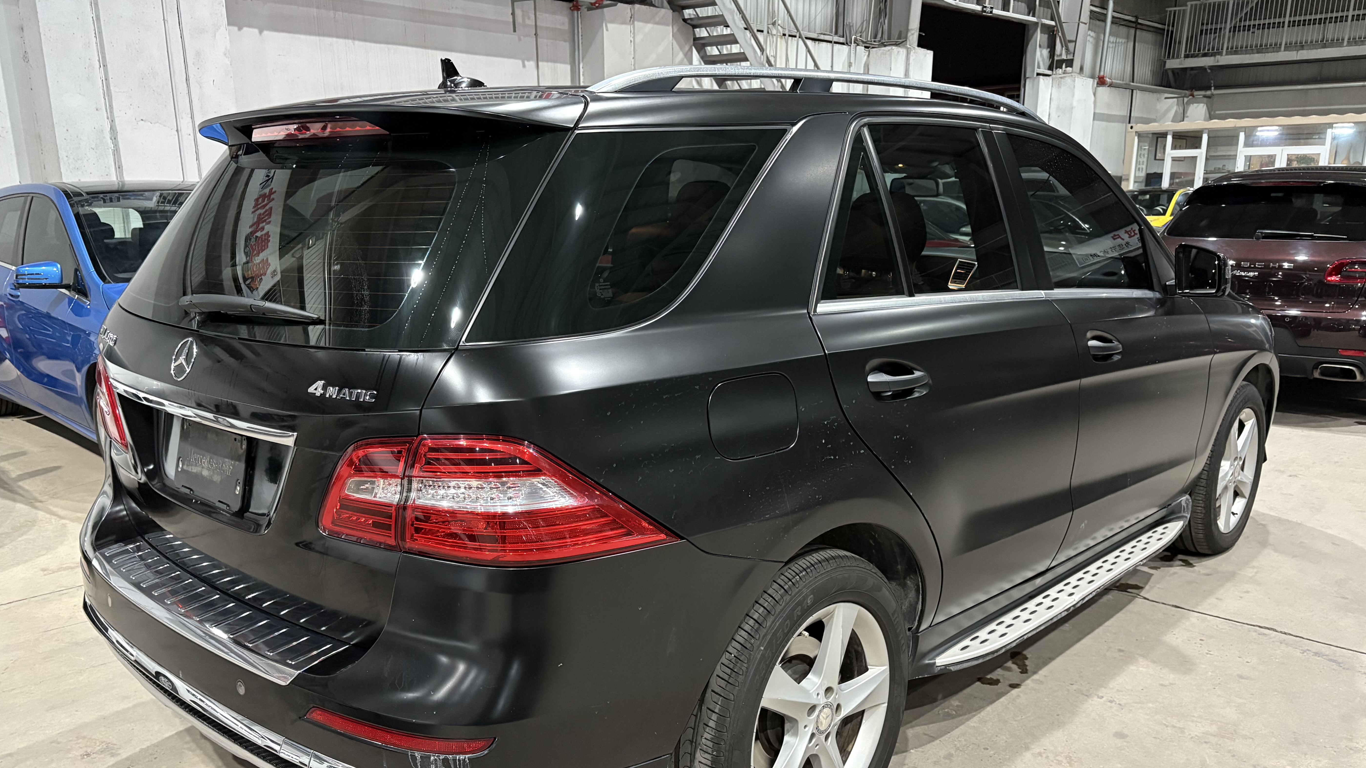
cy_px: 487
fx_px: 1050
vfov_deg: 39.9
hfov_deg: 66.1
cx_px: 679
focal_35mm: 29
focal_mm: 5.96
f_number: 1.6
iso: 400
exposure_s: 1/33
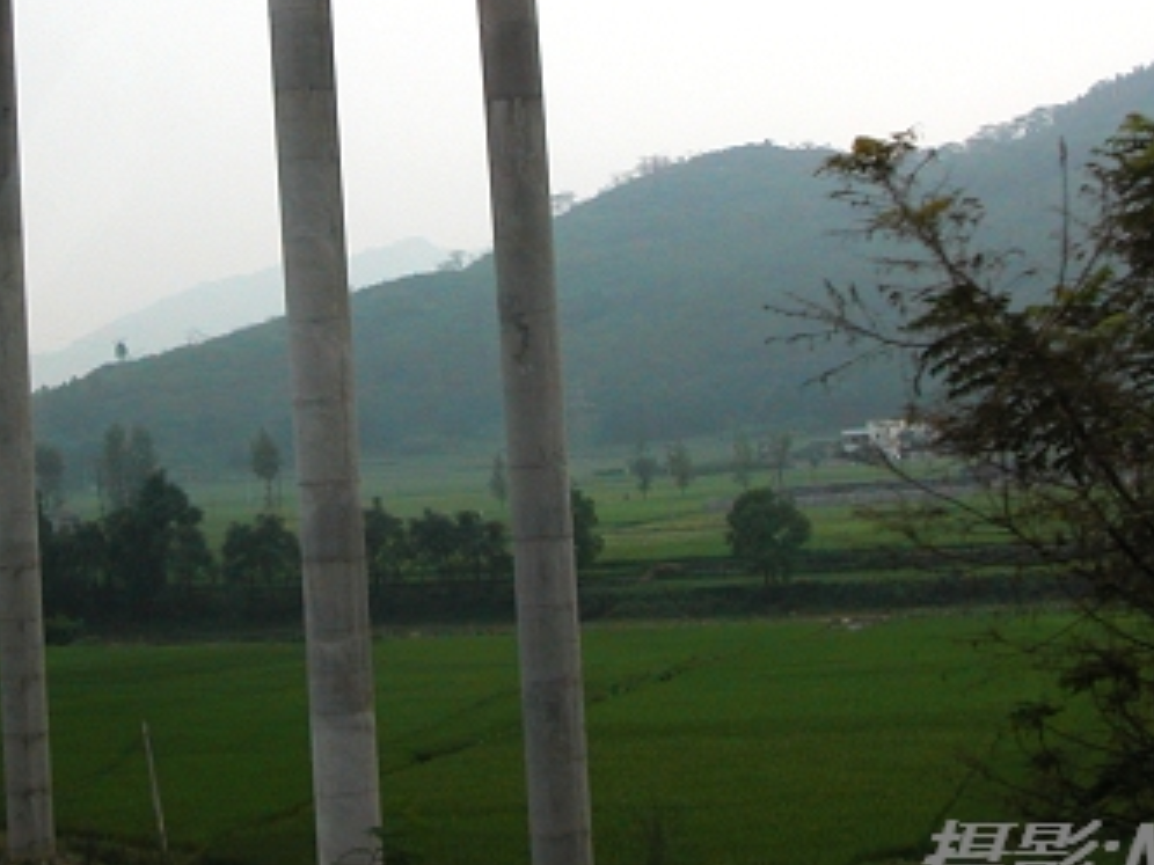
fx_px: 2634
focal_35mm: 79
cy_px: 68
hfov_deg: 24.6
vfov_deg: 18.3
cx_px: 400
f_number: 2.8
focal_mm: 8.9
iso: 100
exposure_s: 1/392
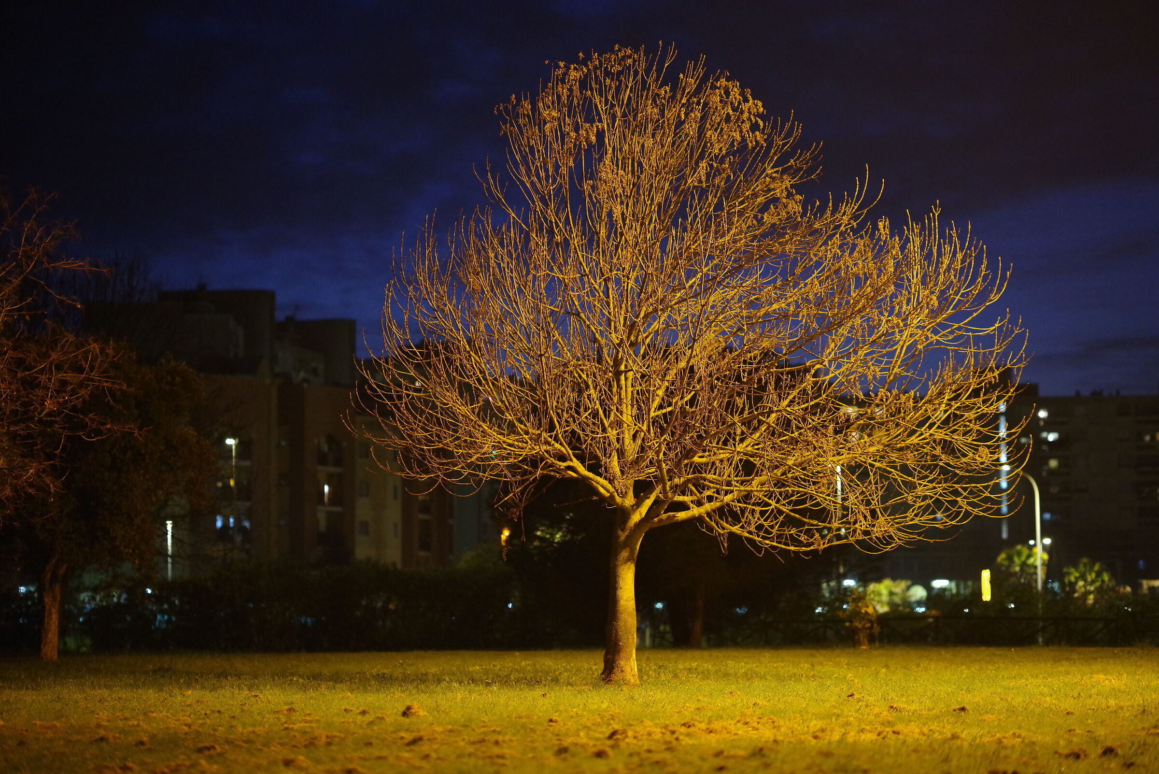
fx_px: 2737
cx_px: 580
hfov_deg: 23.9
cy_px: 387
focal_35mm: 85
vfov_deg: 16.1
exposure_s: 1/60
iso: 5000
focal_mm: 85
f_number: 1.4
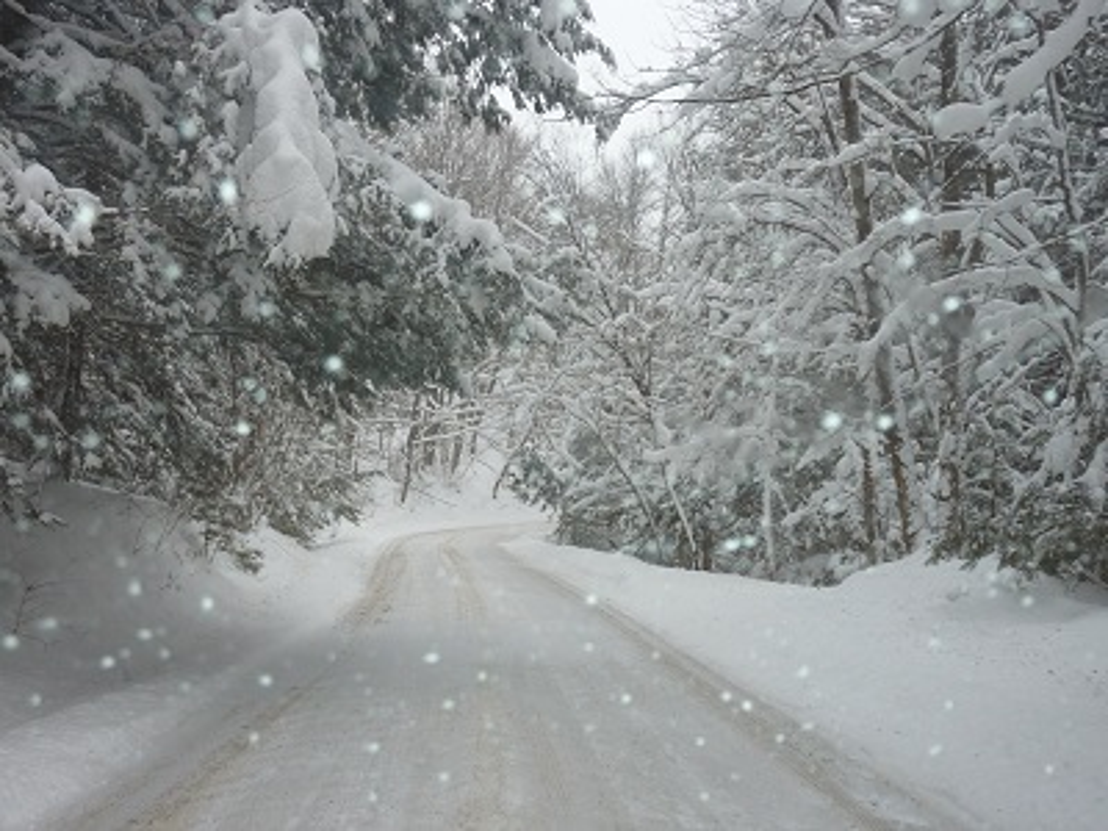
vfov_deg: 36.0
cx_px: 554
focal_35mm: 40
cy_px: 416
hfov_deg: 46.8
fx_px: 1280
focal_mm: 6.5
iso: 100
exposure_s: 1/80
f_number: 3.6
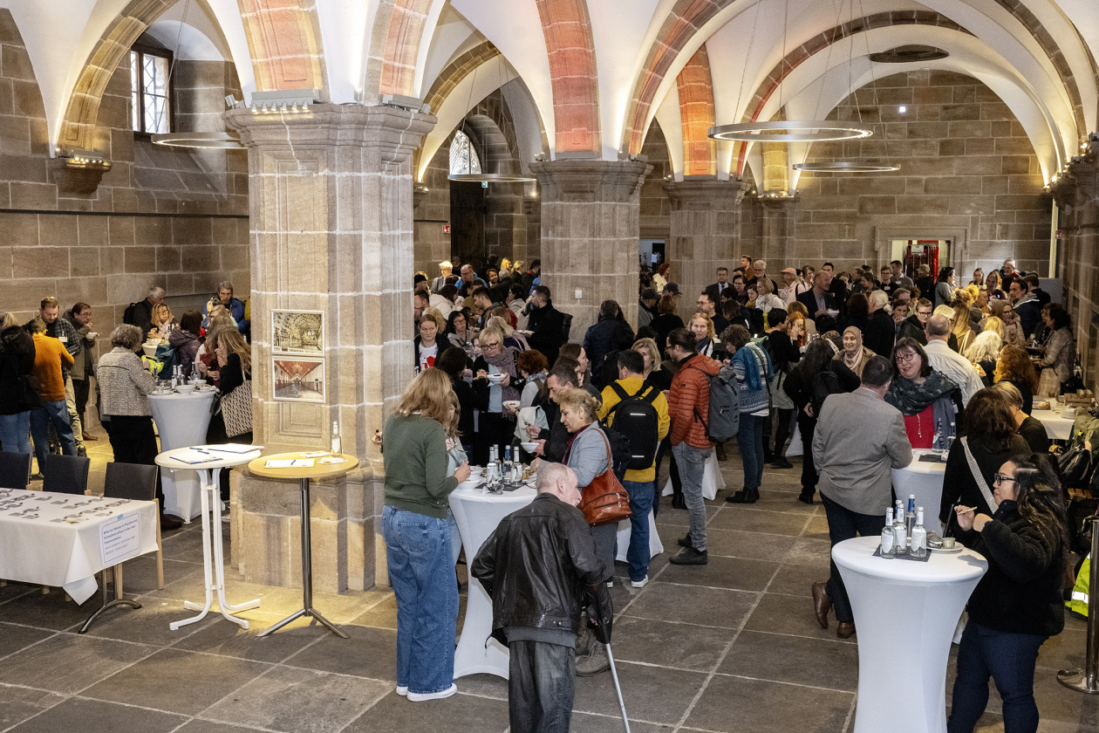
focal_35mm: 36
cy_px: 367
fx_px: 1099
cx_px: 553
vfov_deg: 36.9
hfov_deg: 53.1
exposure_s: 1/125
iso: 4000
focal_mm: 35
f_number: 6.3
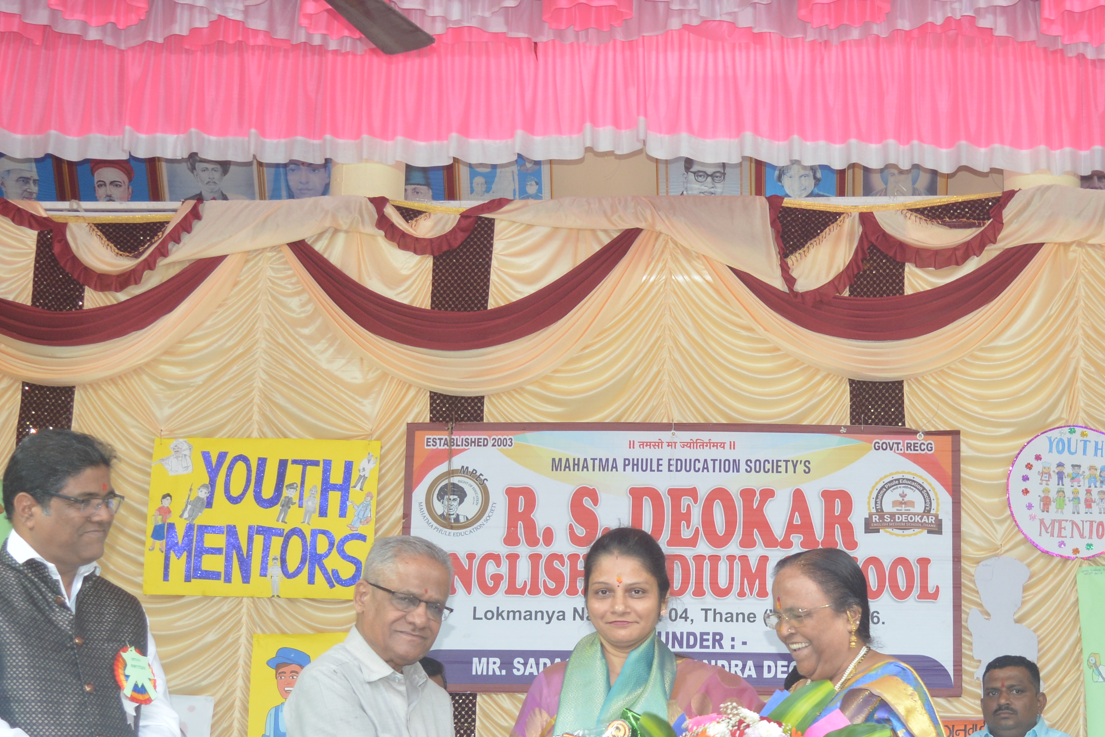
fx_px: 2058
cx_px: 751
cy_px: 597
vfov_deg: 20.1
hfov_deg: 29.8
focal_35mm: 67
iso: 360
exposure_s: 1/30
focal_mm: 21
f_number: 4.5
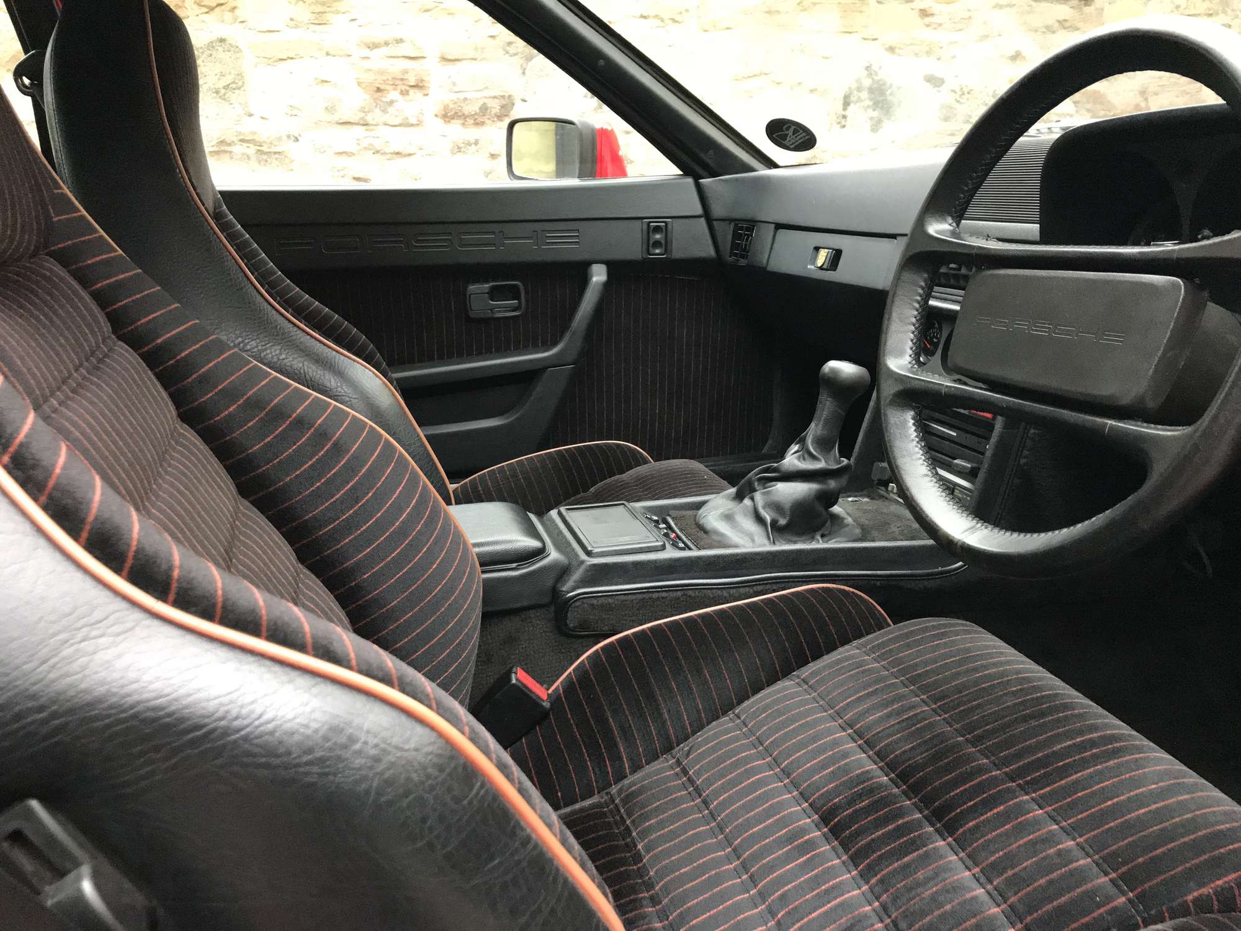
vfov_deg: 49.7
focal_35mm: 28
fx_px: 1004
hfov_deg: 63.4
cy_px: 466
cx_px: 620
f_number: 1.8
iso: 200
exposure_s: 1/33
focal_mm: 3.99
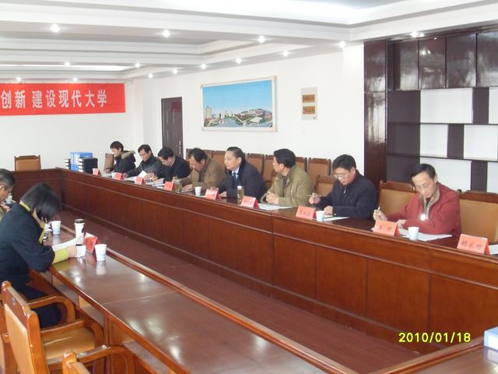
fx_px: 619
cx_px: 249
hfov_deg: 43.9
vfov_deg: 33.6
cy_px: 187
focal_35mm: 43
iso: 400
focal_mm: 7.1
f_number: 3.1
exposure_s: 1/45
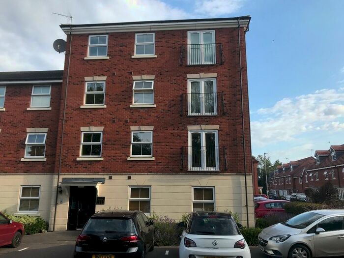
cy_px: 129
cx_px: 172
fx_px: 278
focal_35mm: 28
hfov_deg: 63.4
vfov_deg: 49.7
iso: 20
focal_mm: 3.99
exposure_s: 1/1041
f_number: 1.8
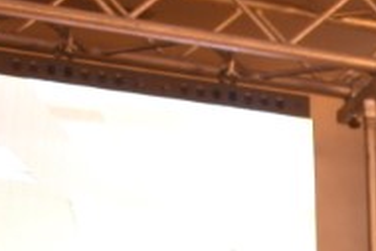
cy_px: 652
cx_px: 766
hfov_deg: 8.6
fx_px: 2373
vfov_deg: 5.8
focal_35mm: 227
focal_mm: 25
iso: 1600
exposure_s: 1/60
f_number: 4
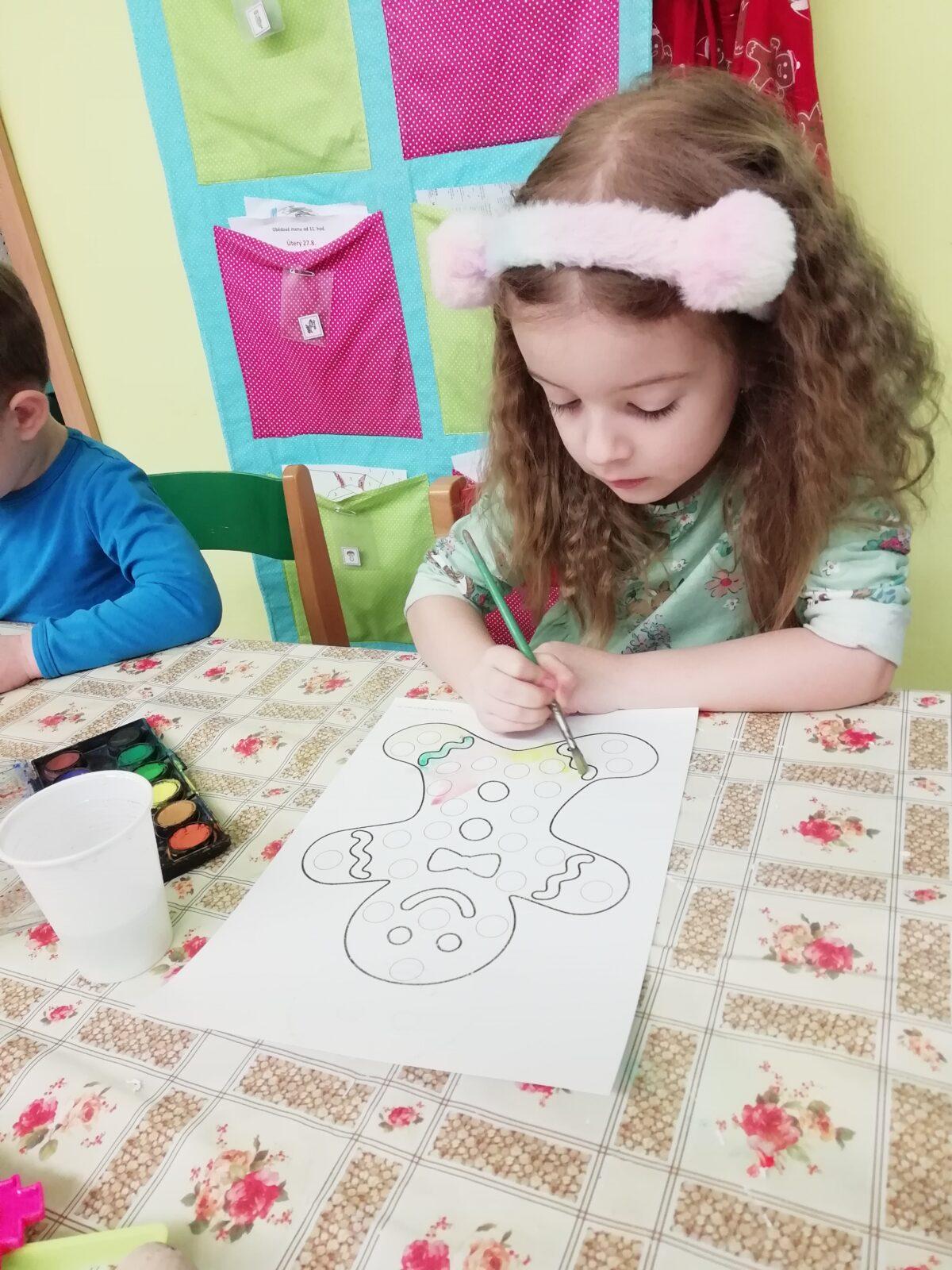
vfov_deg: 67.3
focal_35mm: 26
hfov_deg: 53.1
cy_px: 635
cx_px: 476
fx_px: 953
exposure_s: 1/33.3
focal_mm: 3.46
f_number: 2.2
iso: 200
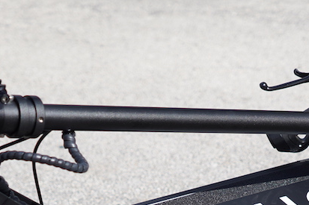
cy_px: 244
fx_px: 1308
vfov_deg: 8.9
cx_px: 193
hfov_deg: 13.5
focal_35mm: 152
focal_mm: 35
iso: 100
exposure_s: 1/2000
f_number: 2.8
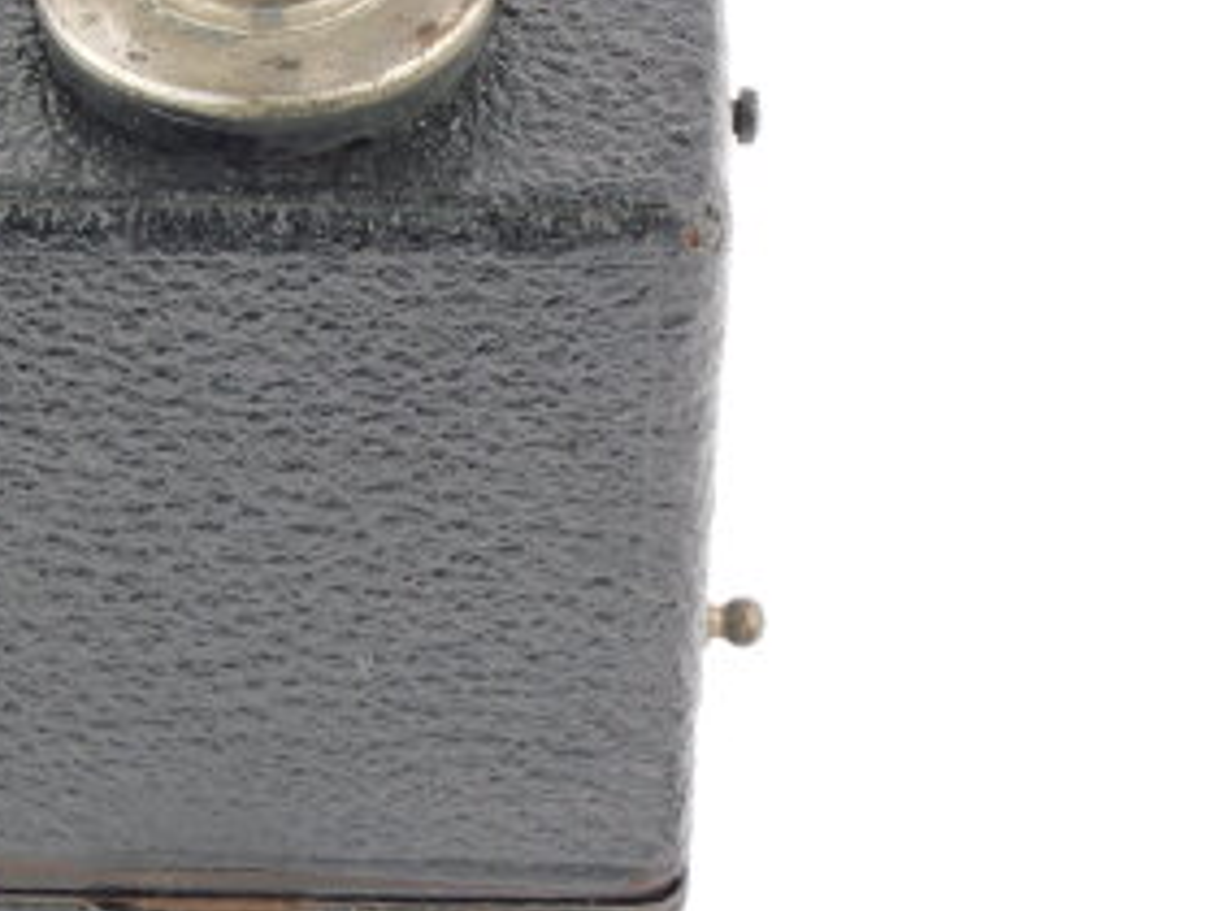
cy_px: 434
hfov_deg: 13.5
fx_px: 5110
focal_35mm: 146
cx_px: 403
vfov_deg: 10.2
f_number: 13
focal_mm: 34
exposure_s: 1/160
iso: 160
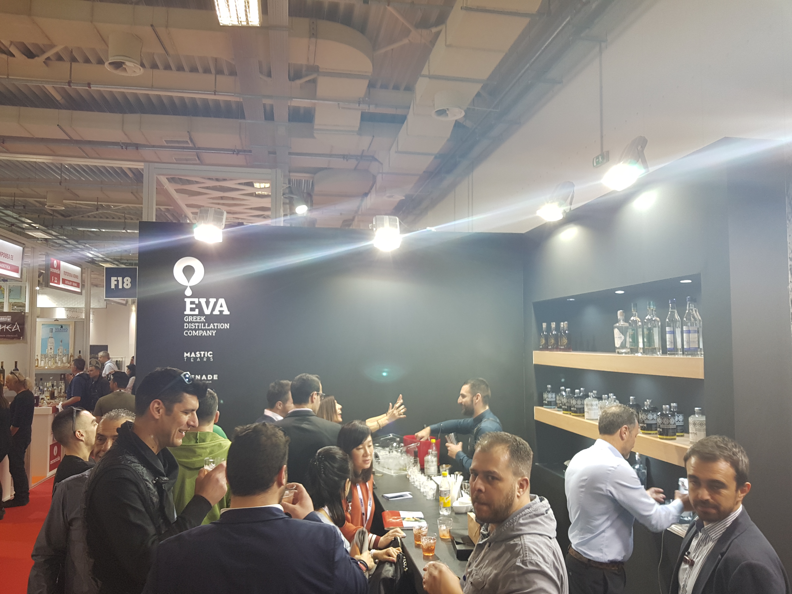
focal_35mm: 26
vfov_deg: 53.1
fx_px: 595
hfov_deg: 67.3
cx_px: 396
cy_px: 297
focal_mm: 4.2
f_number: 1.7
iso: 100
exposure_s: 1/50
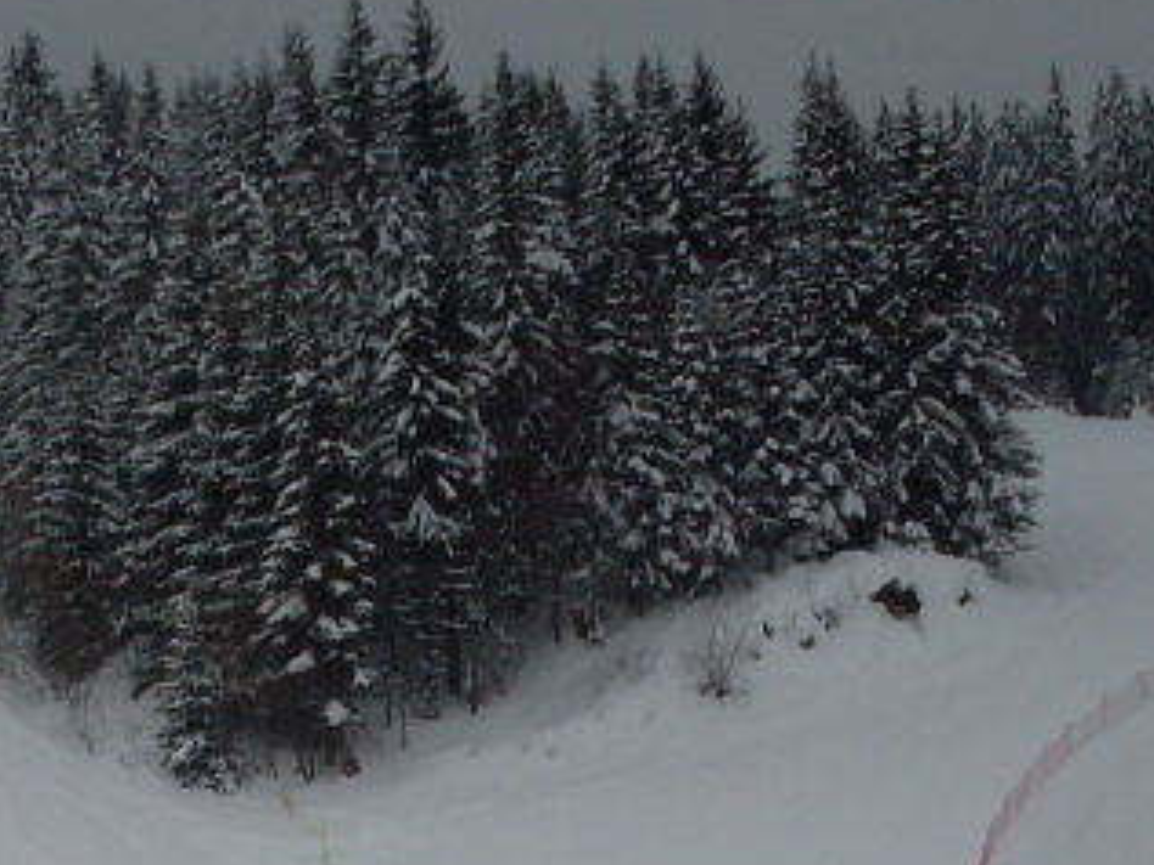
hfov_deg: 15.7
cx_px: -33
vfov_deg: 11.8
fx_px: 4100
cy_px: 1055
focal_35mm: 123
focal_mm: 6.3
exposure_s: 1/180
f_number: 8.4
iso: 80
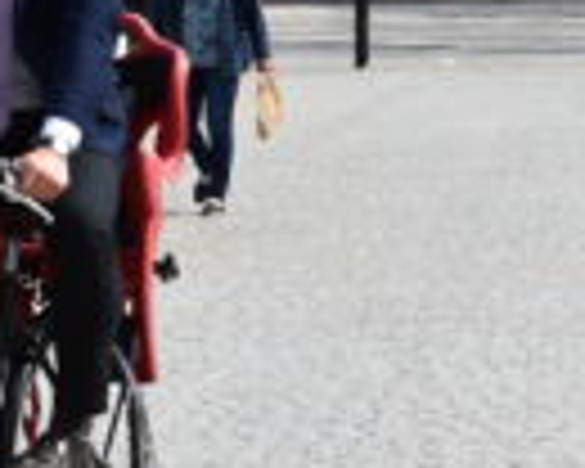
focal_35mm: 259
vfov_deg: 6.0
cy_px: 94
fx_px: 4484
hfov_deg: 7.4
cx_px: 576
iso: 200
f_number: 8
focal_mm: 38
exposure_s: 1/500
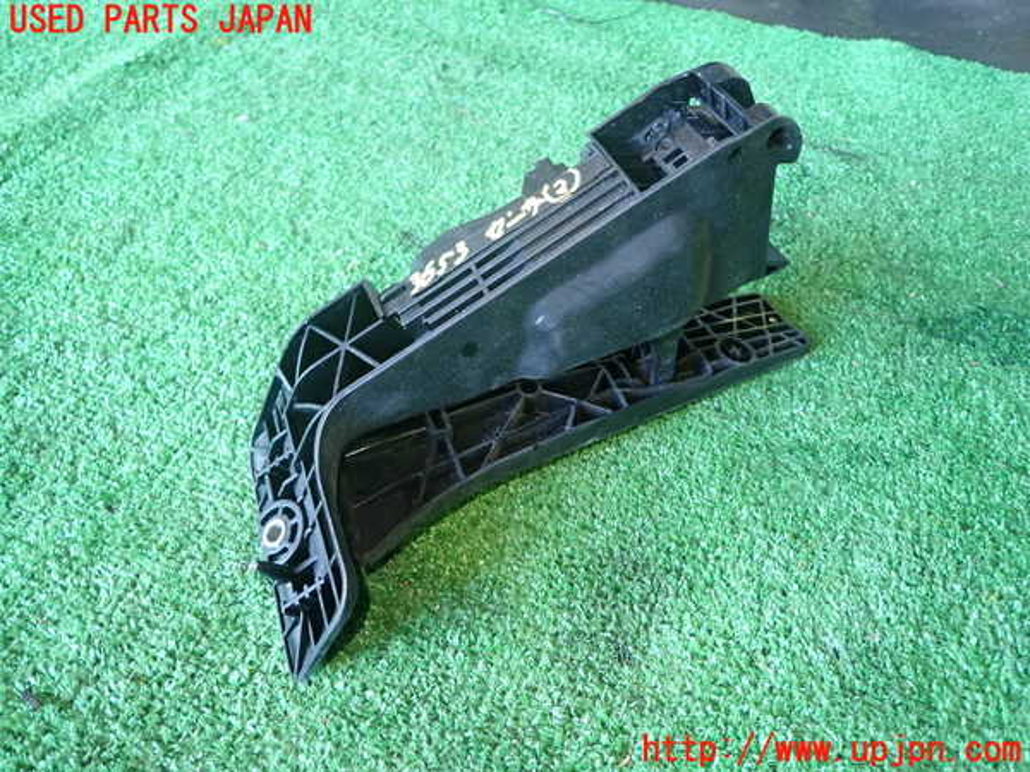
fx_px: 744
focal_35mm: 25
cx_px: 515
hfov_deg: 69.4
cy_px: 386
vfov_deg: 54.9
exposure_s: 1/30
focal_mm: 4.5
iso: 250
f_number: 2
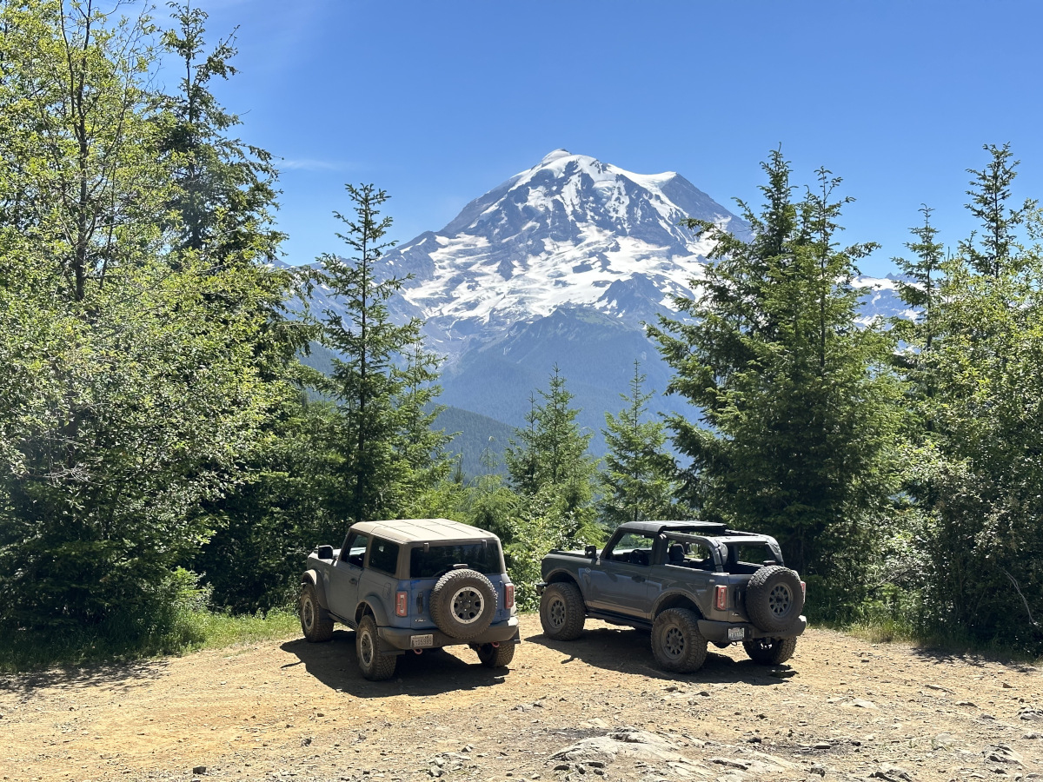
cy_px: 391
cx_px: 522
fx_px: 1446
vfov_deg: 30.3
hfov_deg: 39.7
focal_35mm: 48
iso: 64
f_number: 1.78
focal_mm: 6.86
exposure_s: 1/1783
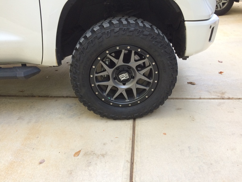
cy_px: 91
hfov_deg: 61.7
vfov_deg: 48.2
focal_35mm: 29
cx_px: 121
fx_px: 203
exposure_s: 1/30
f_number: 2.2
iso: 32
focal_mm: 4.15
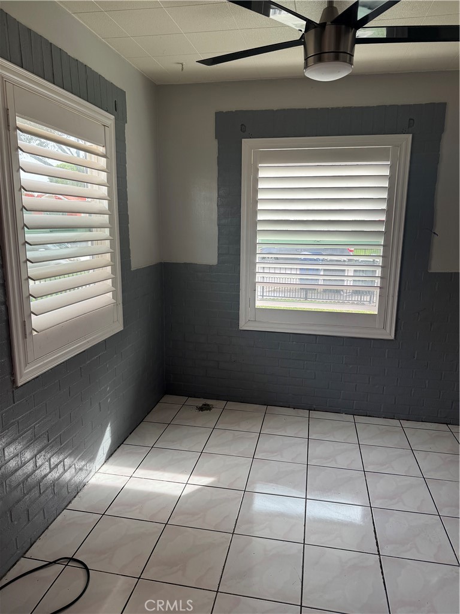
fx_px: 425
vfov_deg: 71.6
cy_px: 307
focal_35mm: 24
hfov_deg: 56.8
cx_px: 230
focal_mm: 6.76
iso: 64
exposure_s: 1/160
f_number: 1.78
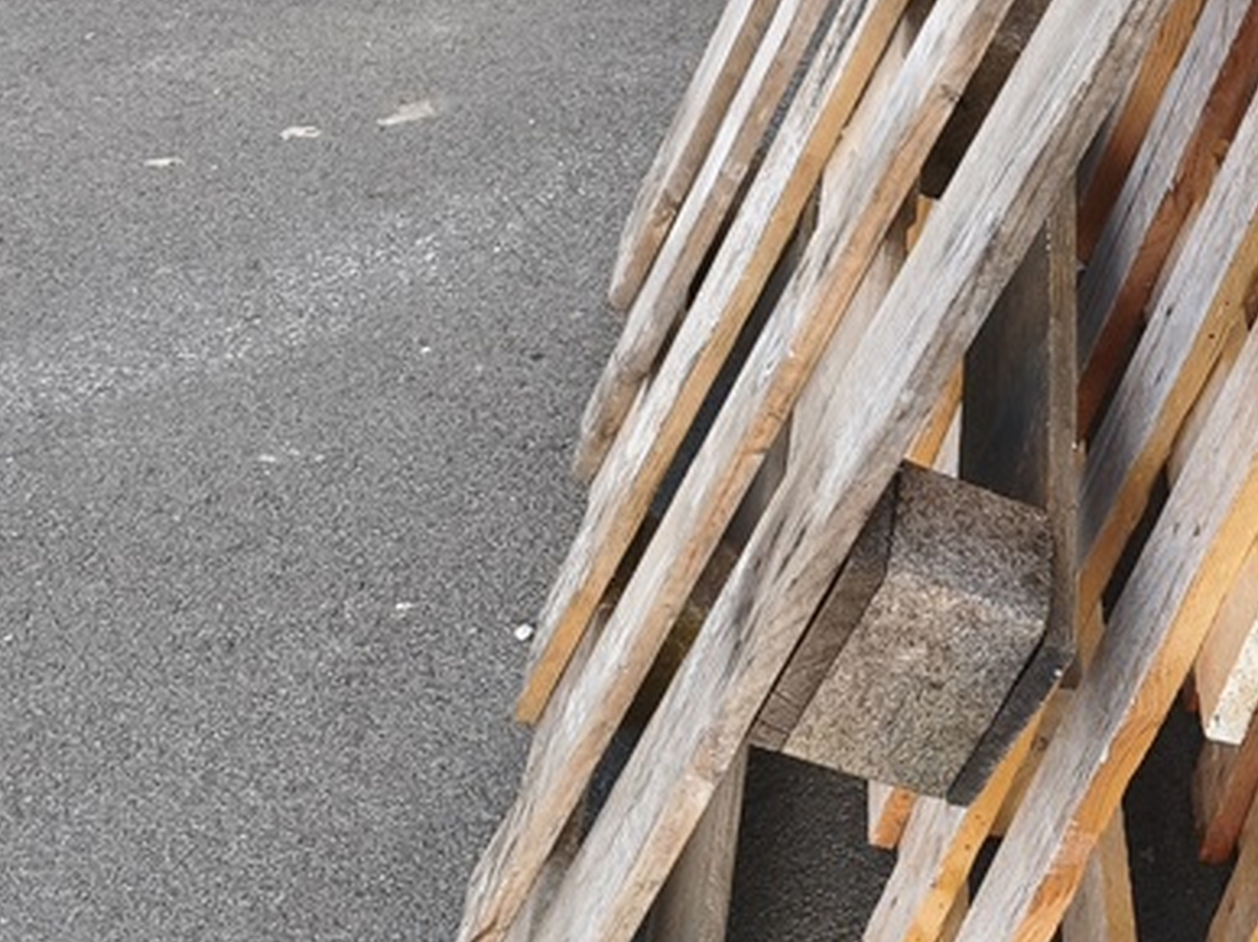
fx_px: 2652
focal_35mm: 73
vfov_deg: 20.2
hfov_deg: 23.0
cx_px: 1733
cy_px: 440
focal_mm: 6.45
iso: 50
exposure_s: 1/155
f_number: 1.62
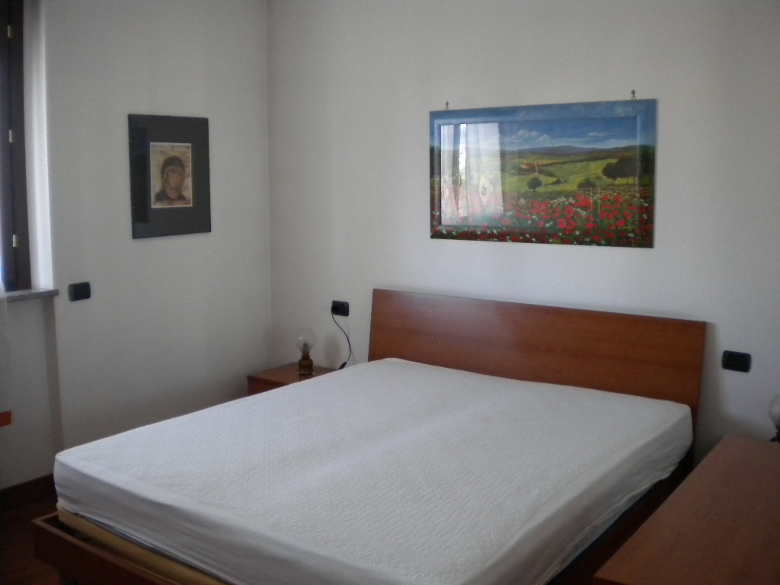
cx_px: 390
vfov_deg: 40.7
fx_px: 789
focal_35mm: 35
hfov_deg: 52.6
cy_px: 292
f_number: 3.1
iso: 400
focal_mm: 6.3
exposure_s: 1/43.4
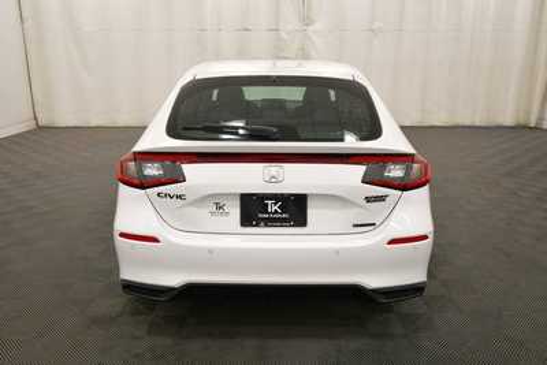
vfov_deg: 43.6
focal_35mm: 30
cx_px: 274
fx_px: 456
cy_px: 182
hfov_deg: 61.9
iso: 720
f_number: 5.6
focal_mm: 20
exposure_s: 1/250
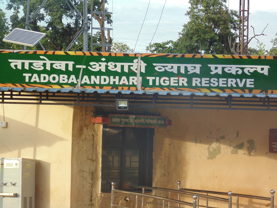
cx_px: 138
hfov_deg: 12.7
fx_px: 1240
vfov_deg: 9.6
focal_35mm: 155
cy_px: 104
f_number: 5.2
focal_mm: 27.8
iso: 80
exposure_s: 1/60
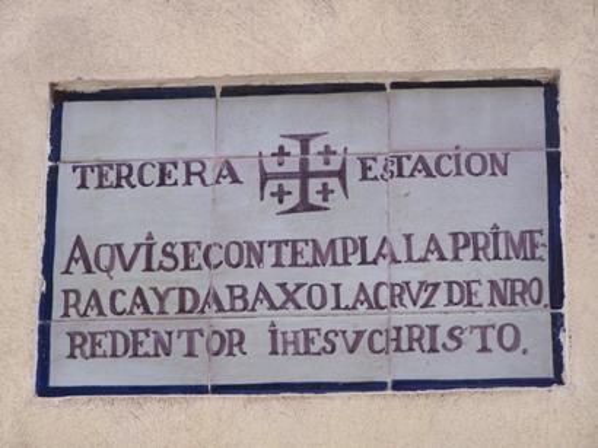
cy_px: 224
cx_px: 299
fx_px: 2745
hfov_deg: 12.4
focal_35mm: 159
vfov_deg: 9.3
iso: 80
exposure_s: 1/250
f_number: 3.2
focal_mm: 26.4
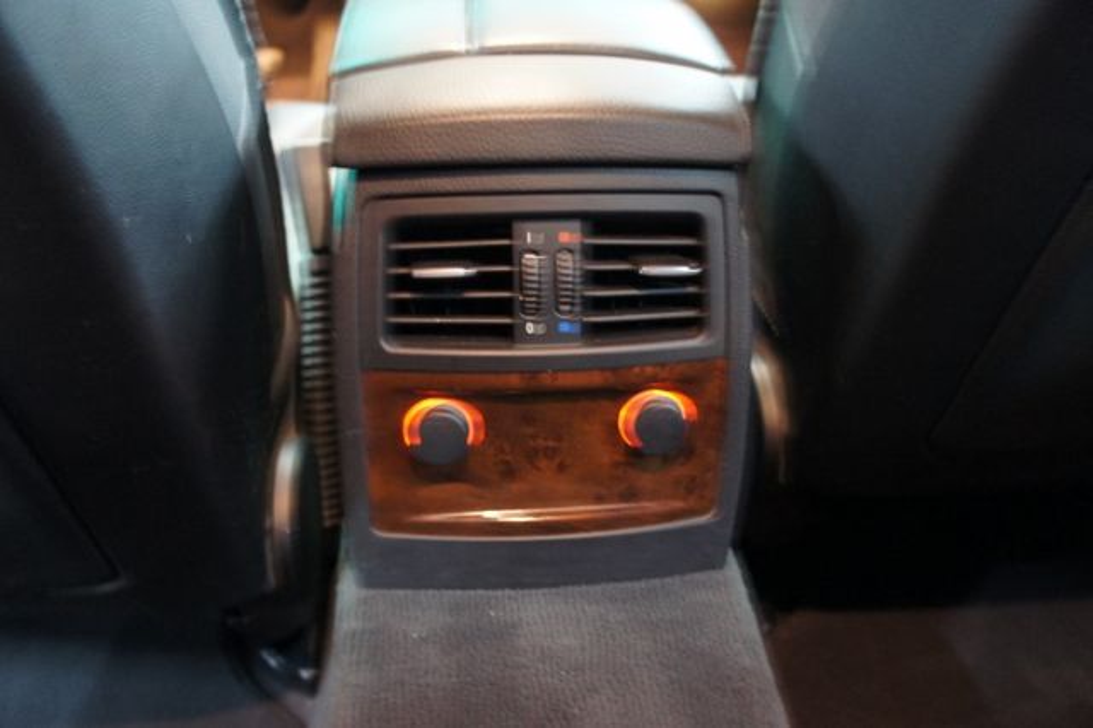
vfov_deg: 47.9
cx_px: 546
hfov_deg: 67.4
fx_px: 819
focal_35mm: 27
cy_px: 364
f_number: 3.5
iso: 1600
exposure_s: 1/2
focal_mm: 18
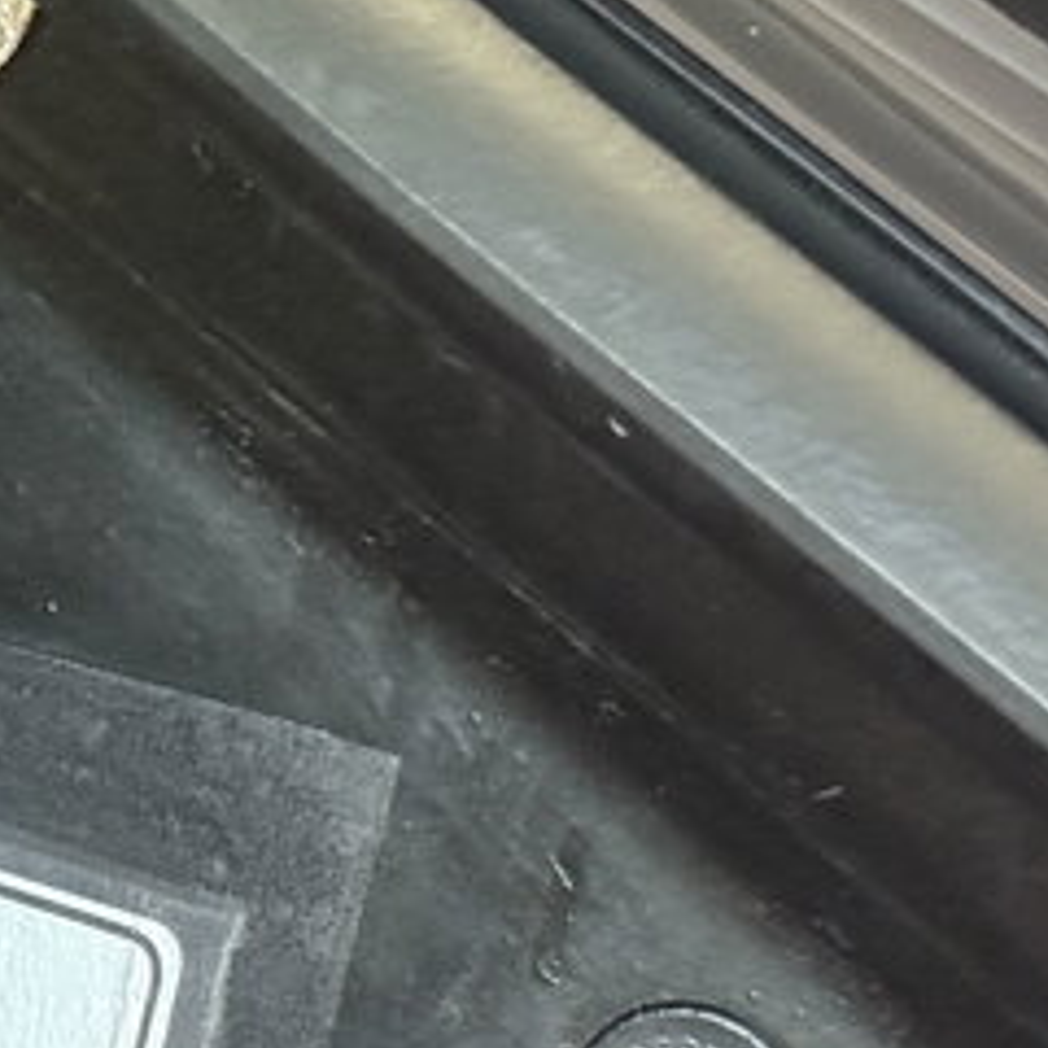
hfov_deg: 12.6
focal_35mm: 136
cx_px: -87
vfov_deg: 12.6
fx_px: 4658
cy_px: 1135
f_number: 1.78
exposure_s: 1/34
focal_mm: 6.76
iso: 500
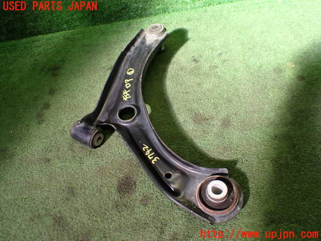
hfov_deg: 60.0
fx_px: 278
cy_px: 120
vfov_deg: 46.8
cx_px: 160
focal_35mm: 30
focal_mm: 5.4
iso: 200
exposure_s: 1/125
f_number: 2.3
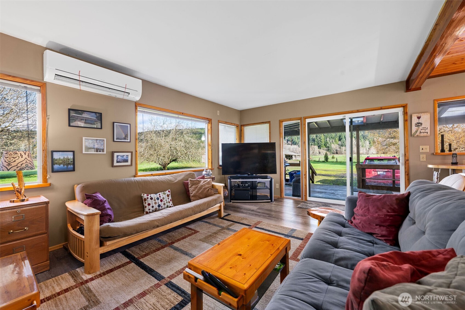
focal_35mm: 14
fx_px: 181
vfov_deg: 81.2
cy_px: 155
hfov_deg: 104.3
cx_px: 232
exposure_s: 1/4
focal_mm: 14
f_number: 8
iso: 400
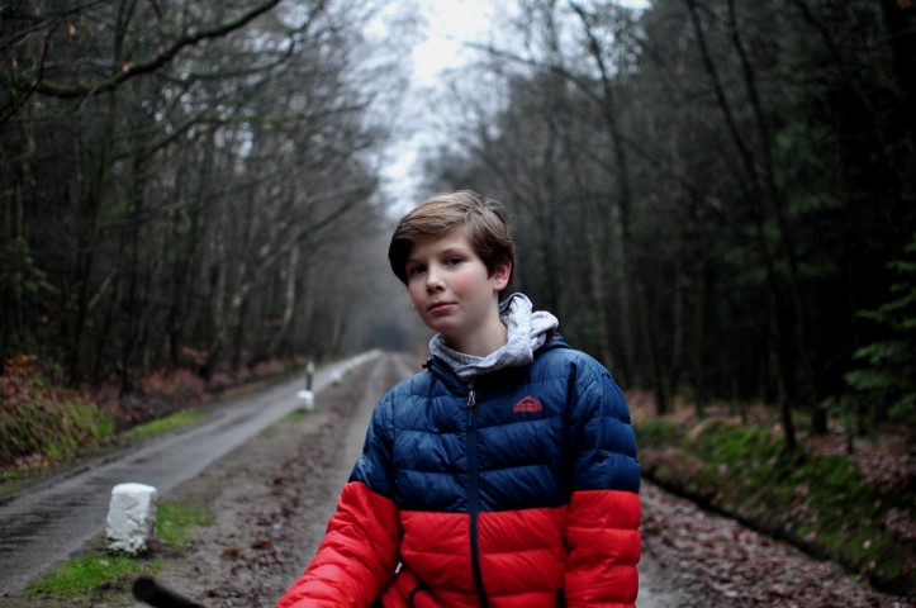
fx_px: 1334
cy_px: 304
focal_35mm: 52
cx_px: 458
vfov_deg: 25.7
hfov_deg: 37.9
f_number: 2.2
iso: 500
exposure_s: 1/250
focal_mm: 35
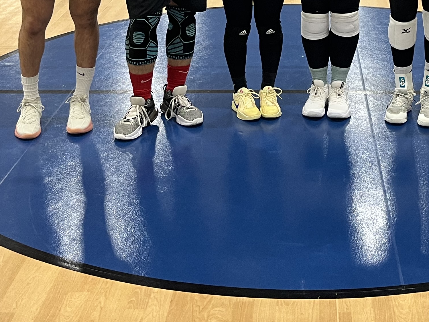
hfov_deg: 27.5
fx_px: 867
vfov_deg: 19.9
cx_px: 300
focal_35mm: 70
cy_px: -47
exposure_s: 1/60
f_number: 1.6
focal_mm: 5.1
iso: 125
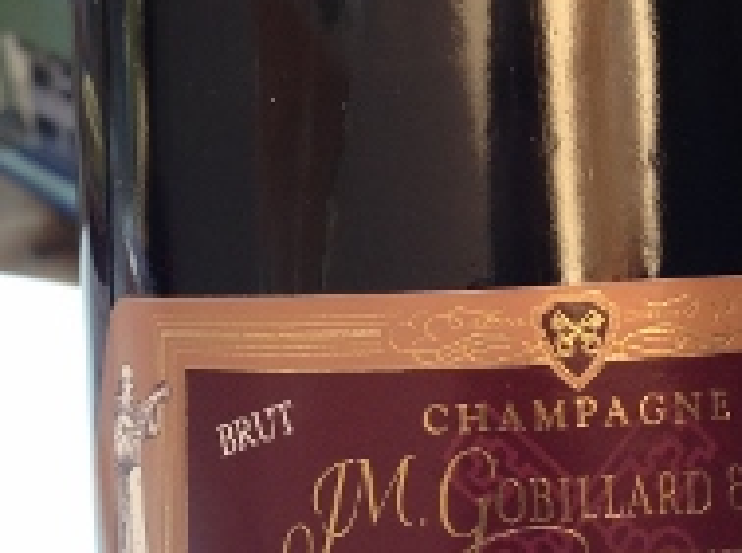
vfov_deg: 17.5
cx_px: 118
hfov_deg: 22.9
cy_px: 365
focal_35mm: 84
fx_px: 1797
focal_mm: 4.12
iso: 50
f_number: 2.4
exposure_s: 1/120
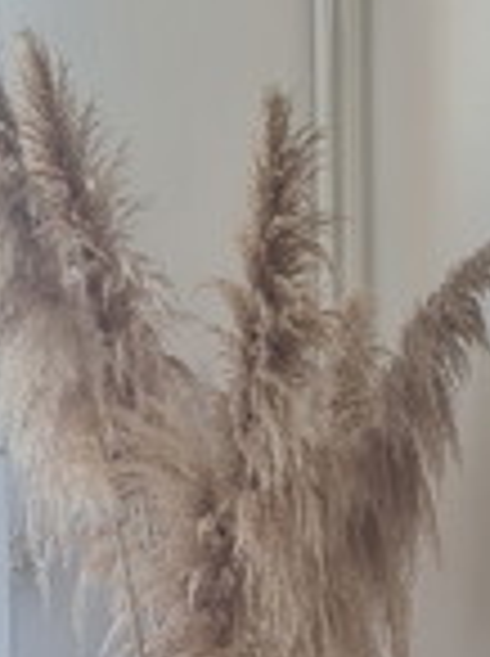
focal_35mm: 133
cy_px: 1206
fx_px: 2518
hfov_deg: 11.0
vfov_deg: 13.3
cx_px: 463
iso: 50
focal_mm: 5.4
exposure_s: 1/100
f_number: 1.8
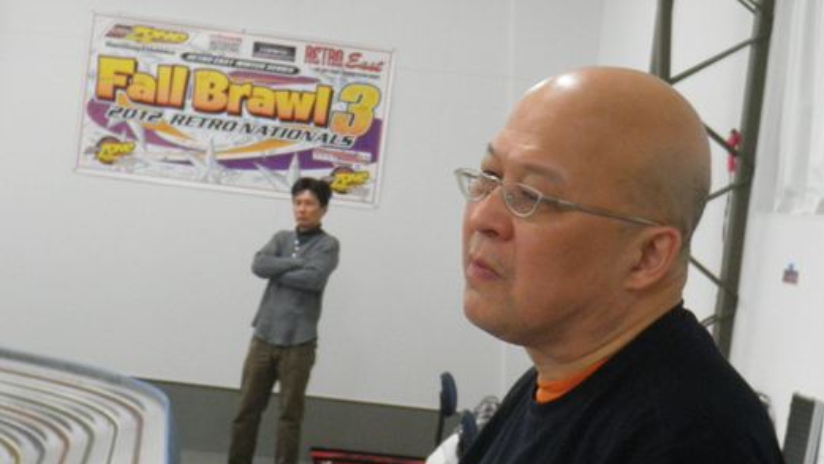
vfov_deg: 11.5
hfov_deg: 20.4
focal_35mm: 105
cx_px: 380
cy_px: 405
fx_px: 2294
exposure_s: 1/13
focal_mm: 8.7
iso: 200
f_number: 4.2
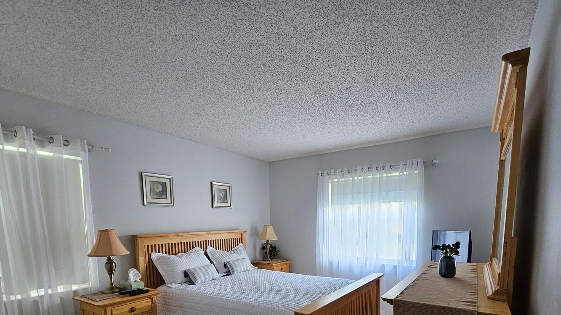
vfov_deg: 59.2
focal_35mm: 17
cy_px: 249
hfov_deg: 95.9
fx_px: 253
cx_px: 294
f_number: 2.2
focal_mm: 2.2
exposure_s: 1/60
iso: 250
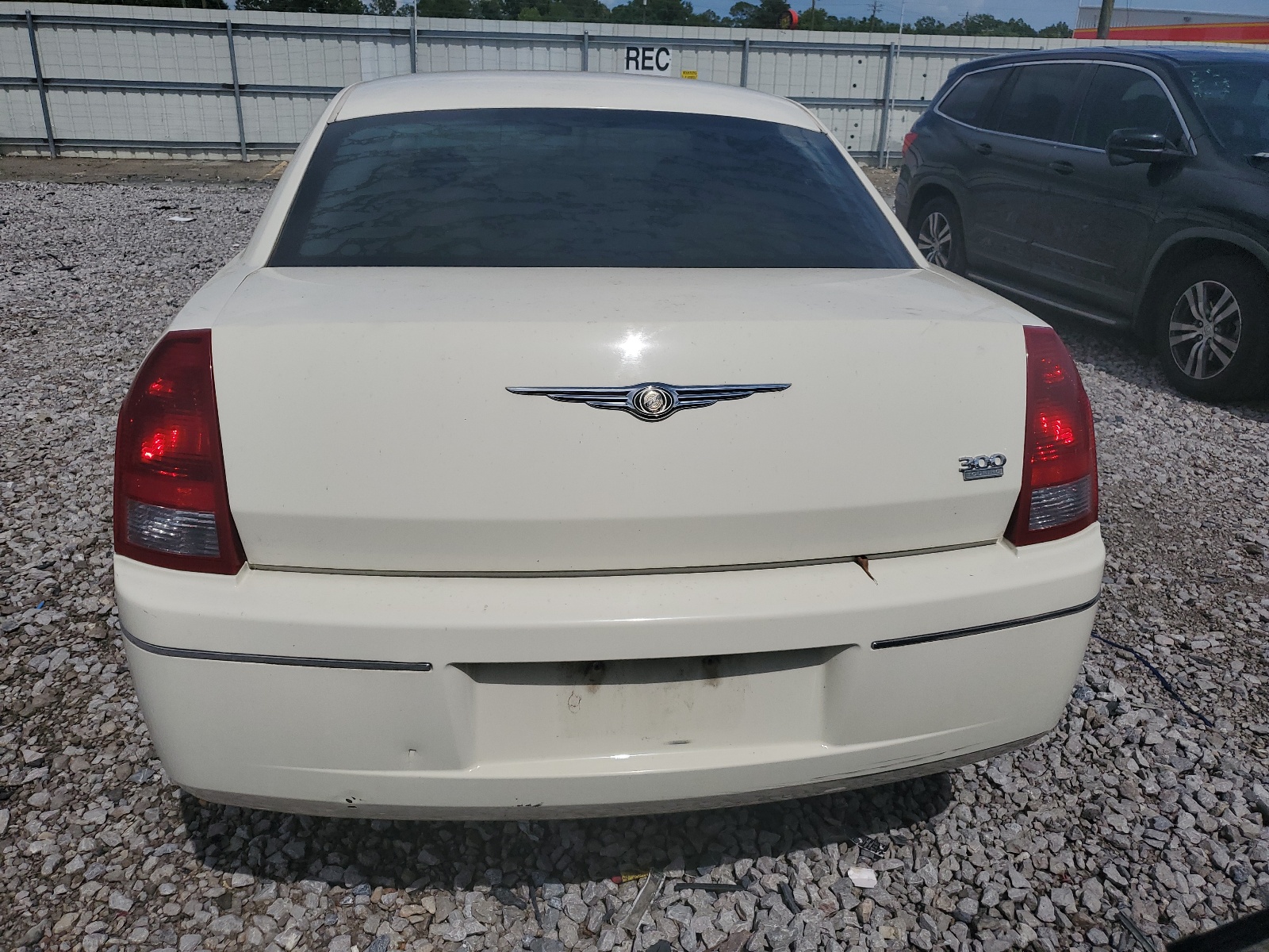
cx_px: 634
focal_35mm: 26
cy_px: 476
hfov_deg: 67.3
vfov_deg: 53.1
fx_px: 953
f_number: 1.5
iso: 51
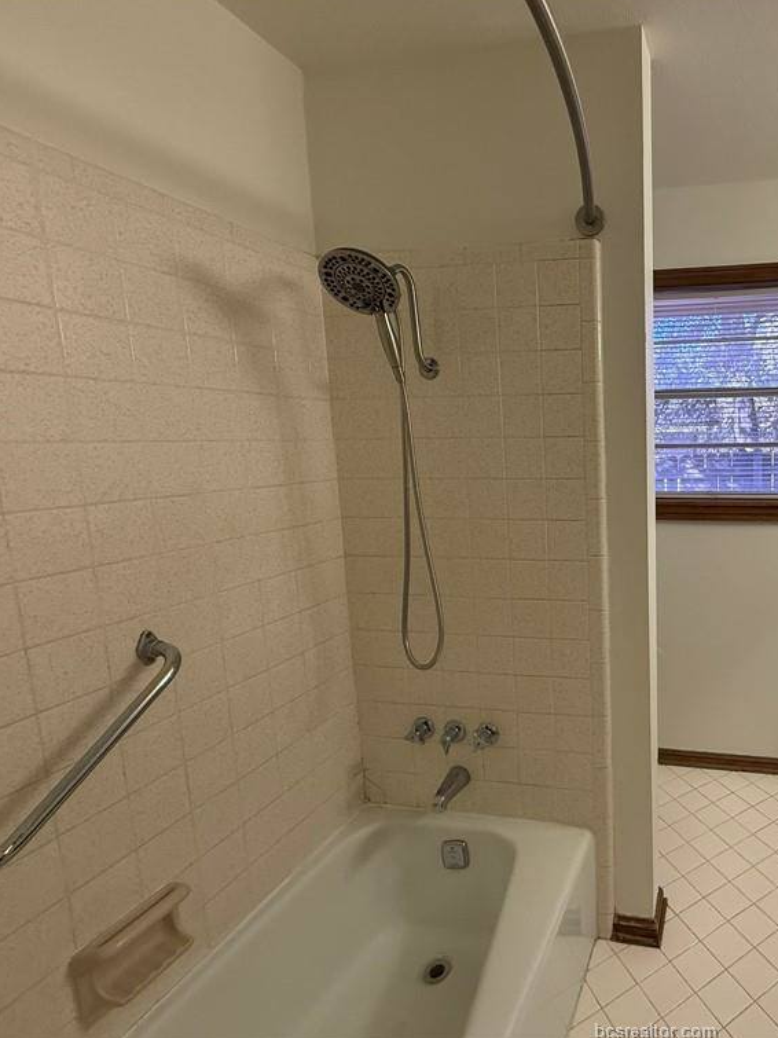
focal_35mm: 19
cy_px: 516
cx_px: 656
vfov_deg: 84.7
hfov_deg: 61.1
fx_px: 570
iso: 250
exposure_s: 1/120
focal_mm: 2.22
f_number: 2.2
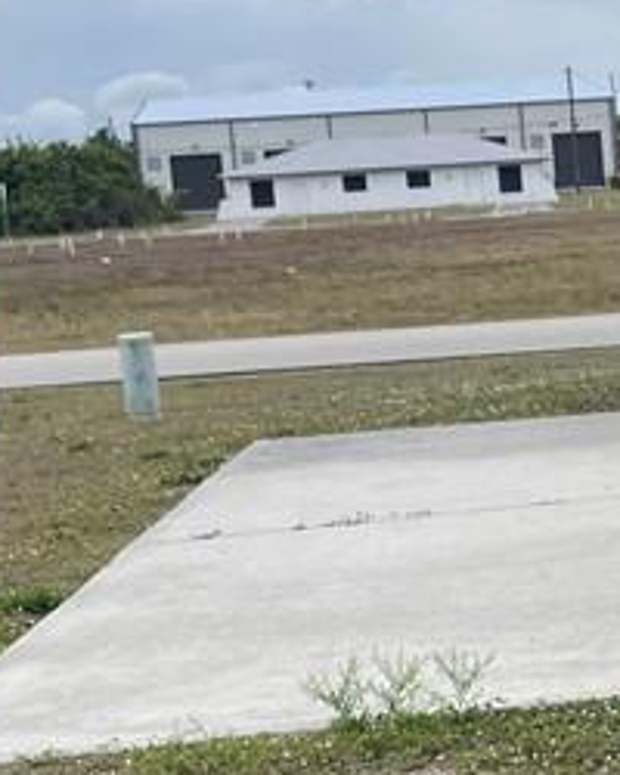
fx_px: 2385
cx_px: 852
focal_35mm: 104
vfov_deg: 18.4
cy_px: 512
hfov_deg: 14.1
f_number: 1.6
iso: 32
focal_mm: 4.2
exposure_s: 1/1435
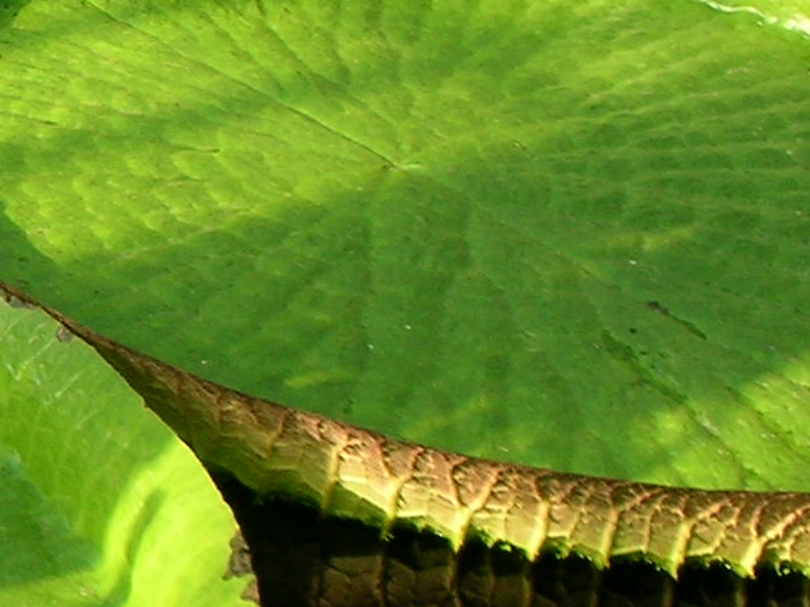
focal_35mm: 140
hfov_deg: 12.6
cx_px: -725
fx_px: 3276
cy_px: 255
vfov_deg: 10.6
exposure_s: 1/137
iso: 50
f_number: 3
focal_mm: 5.8
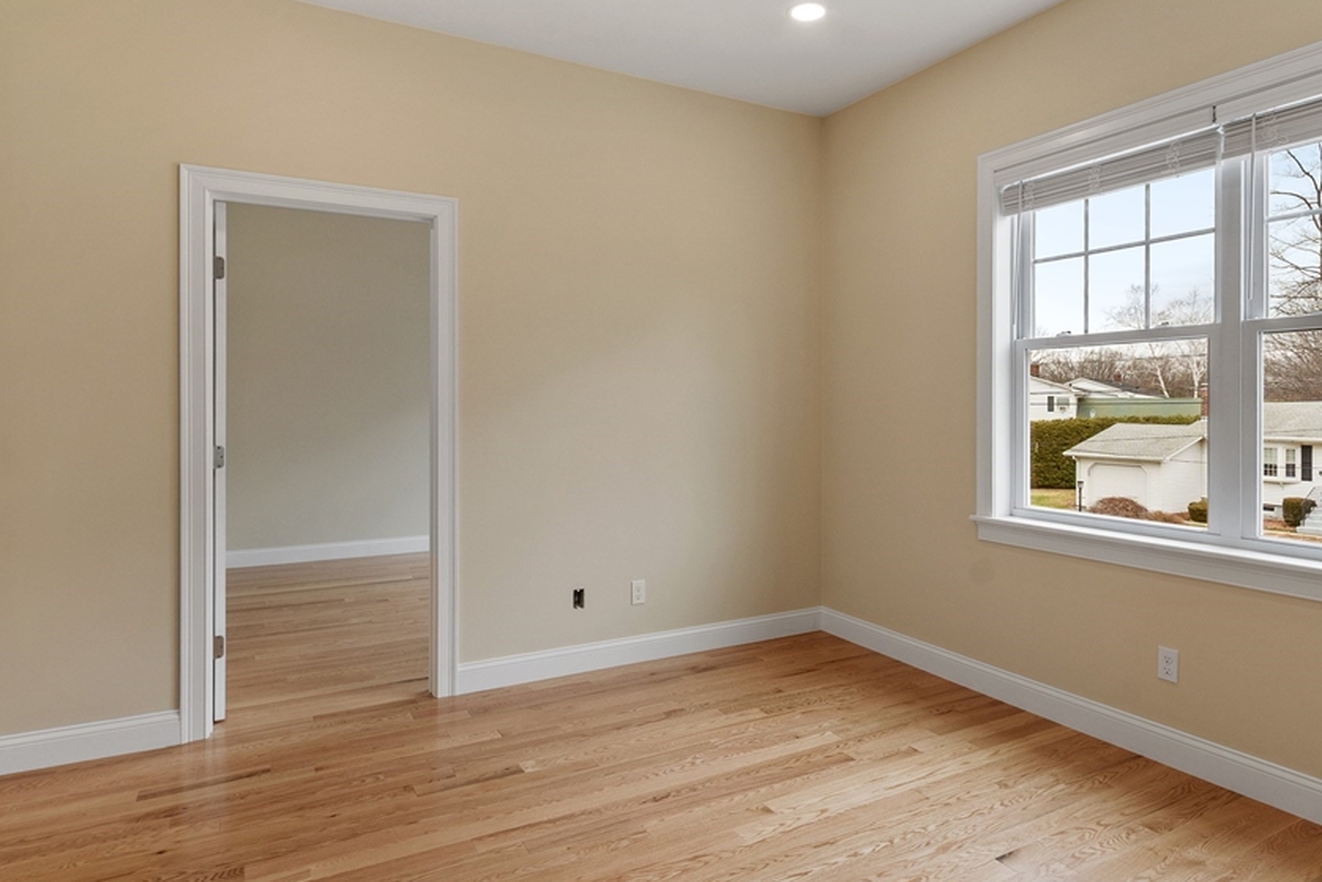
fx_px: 808
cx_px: 732
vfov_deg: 57.2
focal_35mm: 22
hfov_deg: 78.3
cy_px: 422
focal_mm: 12
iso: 400
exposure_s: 1/8
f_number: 8
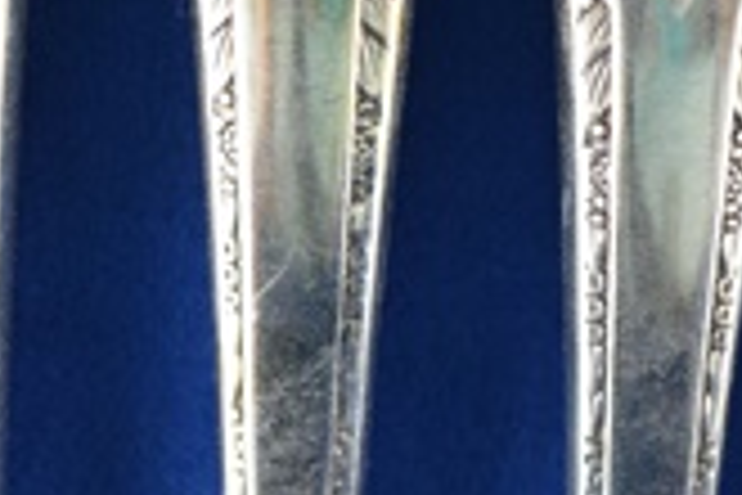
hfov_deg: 18.7
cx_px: 288
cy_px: 32
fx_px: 2246
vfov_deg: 12.5
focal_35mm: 109
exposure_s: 1/100
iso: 400
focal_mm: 20
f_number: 5
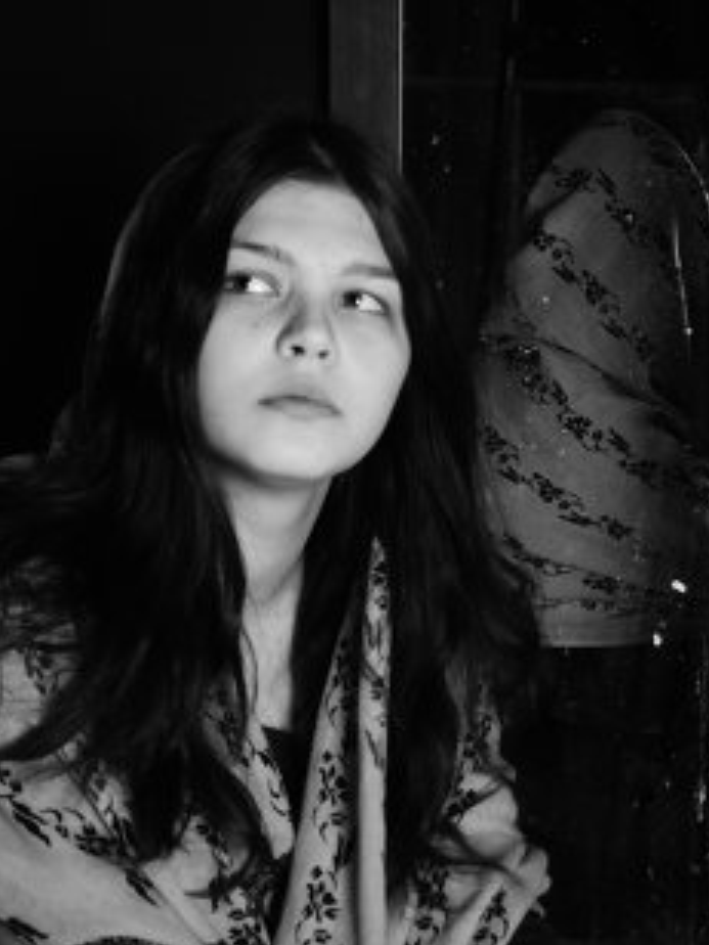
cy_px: 426
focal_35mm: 88
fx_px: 2403
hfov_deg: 16.8
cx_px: 385
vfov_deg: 22.2
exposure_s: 1/15
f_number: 4.5
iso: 1250
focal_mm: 48
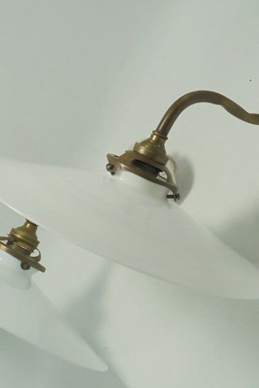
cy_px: 198
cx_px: 120
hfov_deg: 20.0
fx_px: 733
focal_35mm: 68
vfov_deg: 29.6
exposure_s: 1/80
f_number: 4.5
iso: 100
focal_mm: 7.8
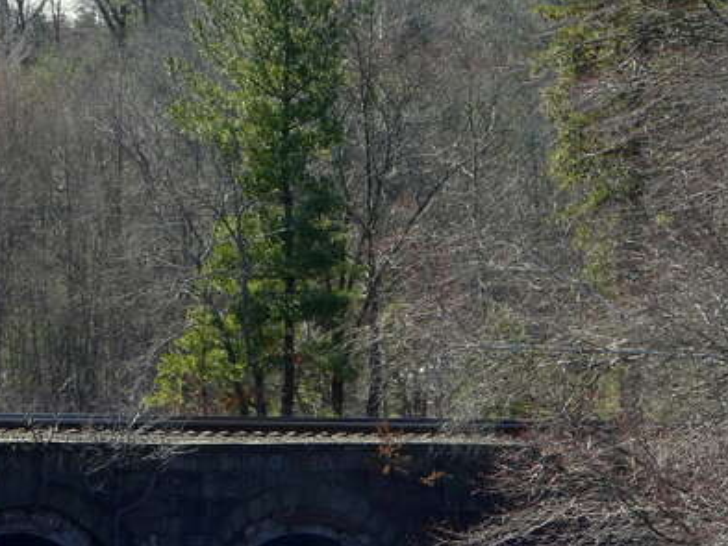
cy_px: 531
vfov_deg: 4.4
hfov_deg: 5.9
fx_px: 7068
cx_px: 183
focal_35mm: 336
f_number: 5.6
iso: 80
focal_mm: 30.9
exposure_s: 1/160
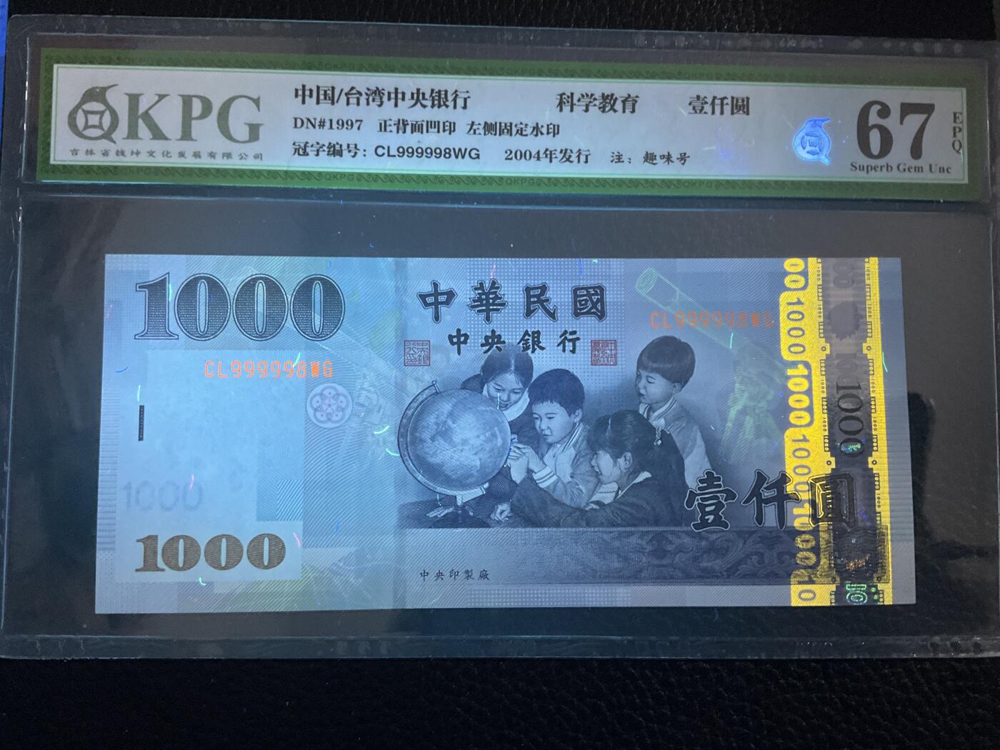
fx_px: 838
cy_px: 375
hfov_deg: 61.7
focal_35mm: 29
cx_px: 500
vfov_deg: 48.2
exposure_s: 1/60
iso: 250
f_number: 1.8
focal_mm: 3
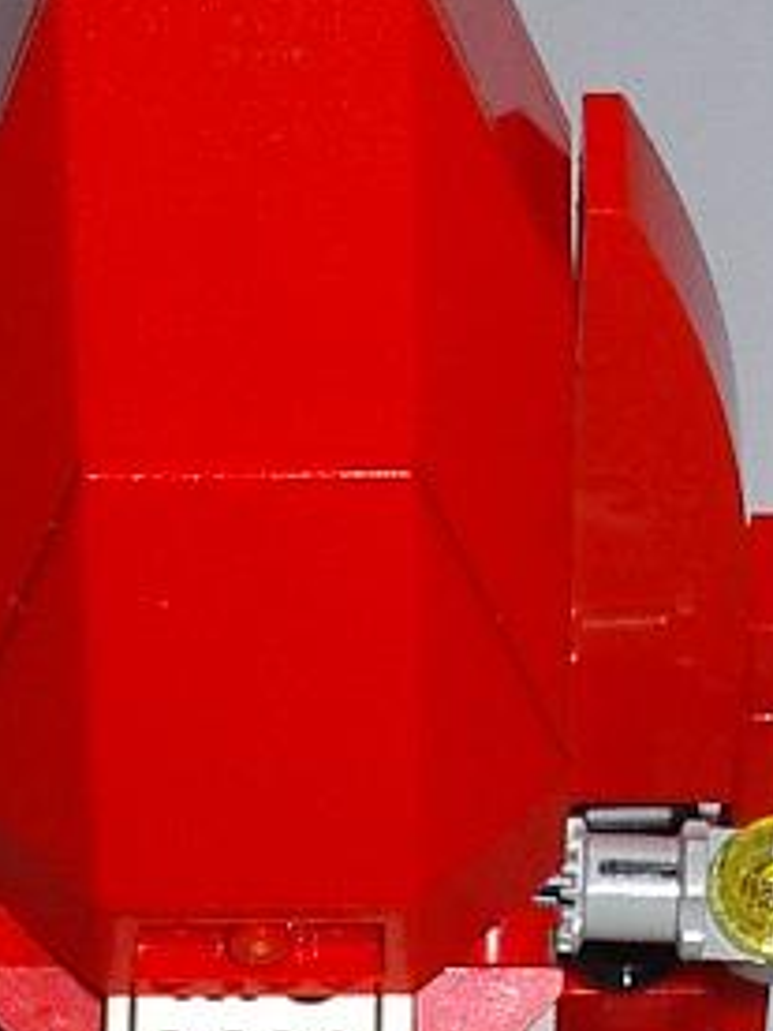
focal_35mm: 193
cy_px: 1296
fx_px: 5746
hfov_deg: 7.7
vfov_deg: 10.1
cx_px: 168
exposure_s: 1/60
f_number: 5.5
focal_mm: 7.8
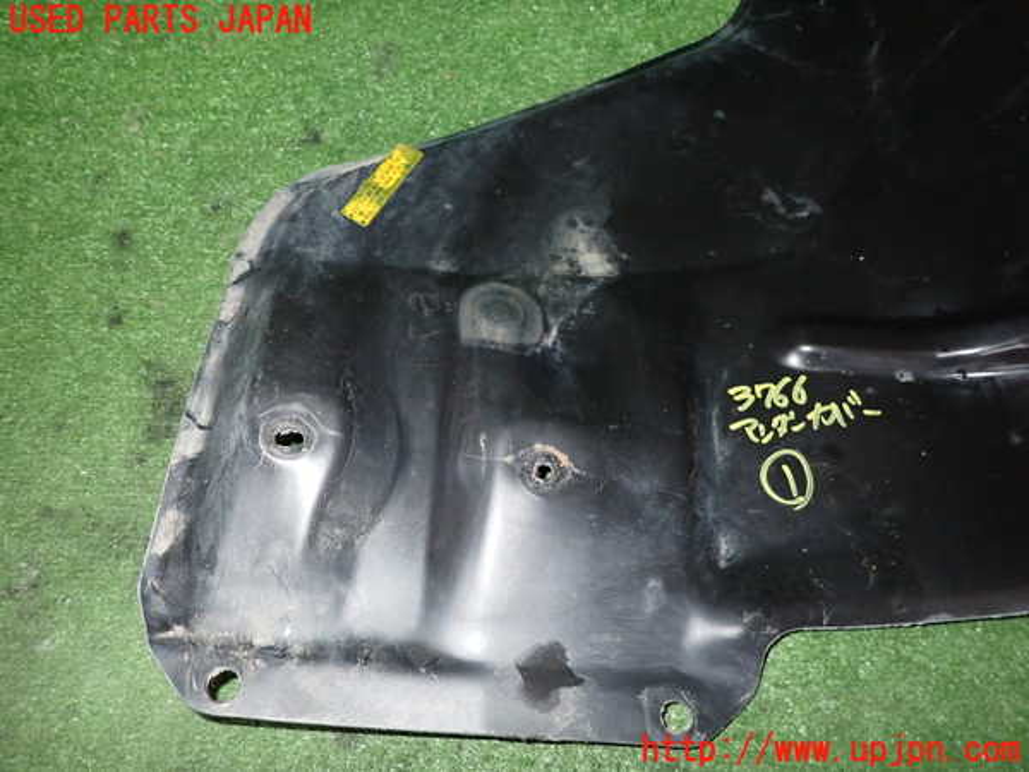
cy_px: 386
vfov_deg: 54.9
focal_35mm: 25
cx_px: 514
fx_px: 743
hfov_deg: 69.4
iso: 800
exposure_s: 1/30
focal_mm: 4.5
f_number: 5.6
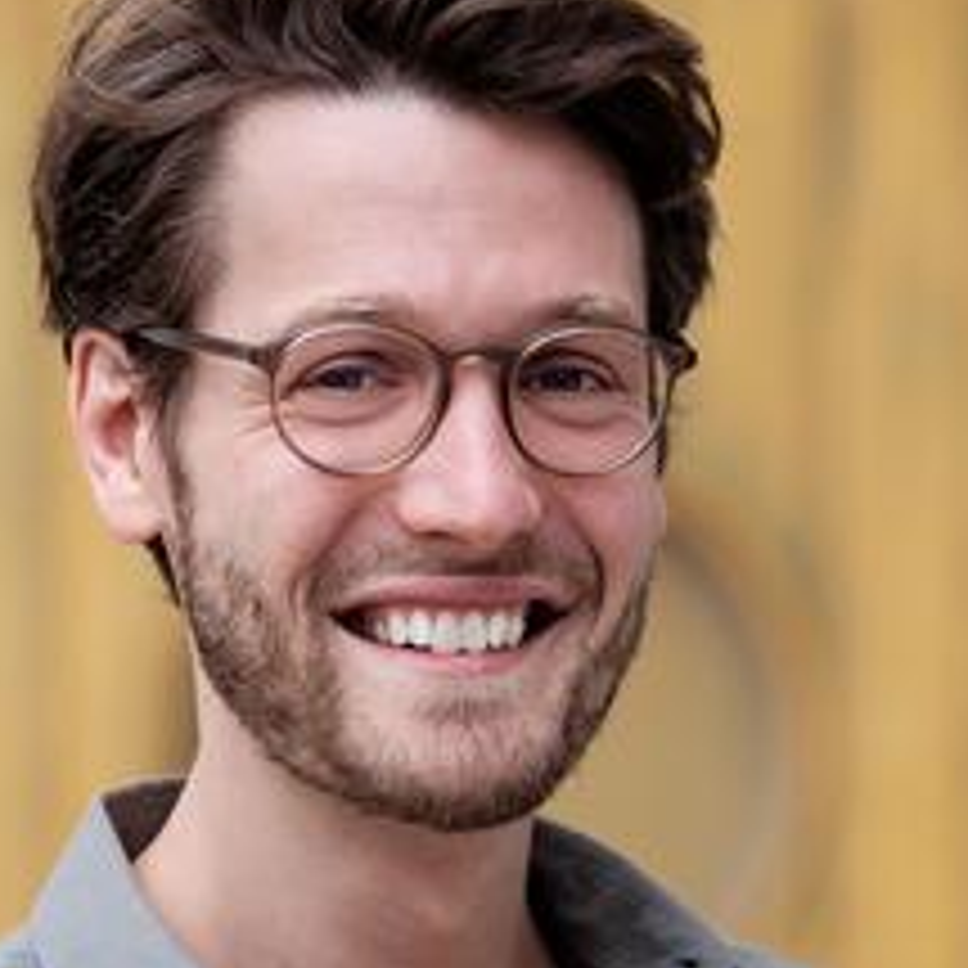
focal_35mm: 253
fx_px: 8004
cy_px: 806
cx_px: 407
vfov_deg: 6.9
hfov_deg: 6.9
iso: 400
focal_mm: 85
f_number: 2
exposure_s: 1/640
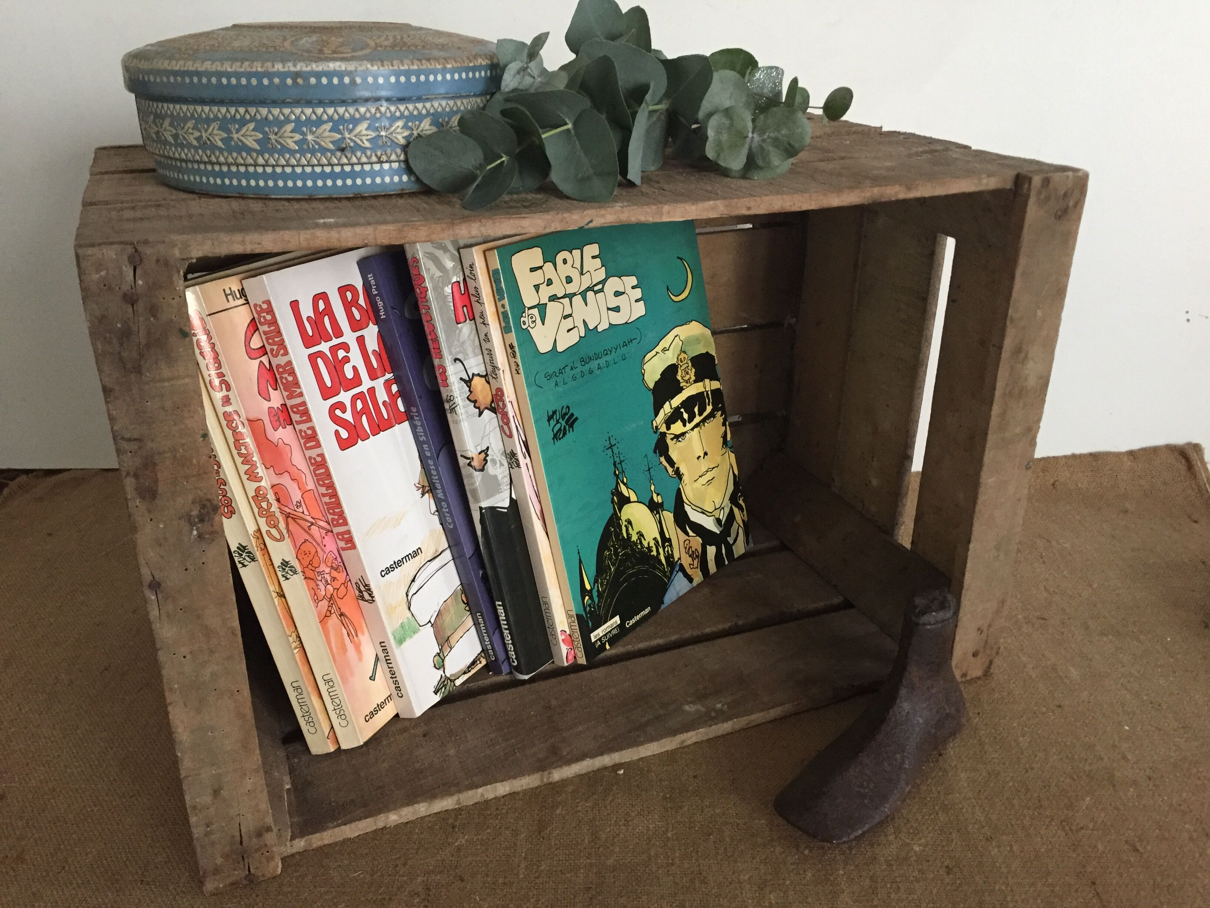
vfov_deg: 48.2
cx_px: 605
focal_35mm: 29
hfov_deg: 61.7
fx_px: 1014
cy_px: 454
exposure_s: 1/20
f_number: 2.2
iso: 250
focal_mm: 4.15
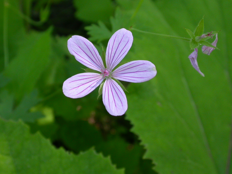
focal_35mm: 68
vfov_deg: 21.6
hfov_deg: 28.6
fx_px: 456
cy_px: 70
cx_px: 111
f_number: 4.3
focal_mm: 11.6
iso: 100
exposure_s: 1/60.7
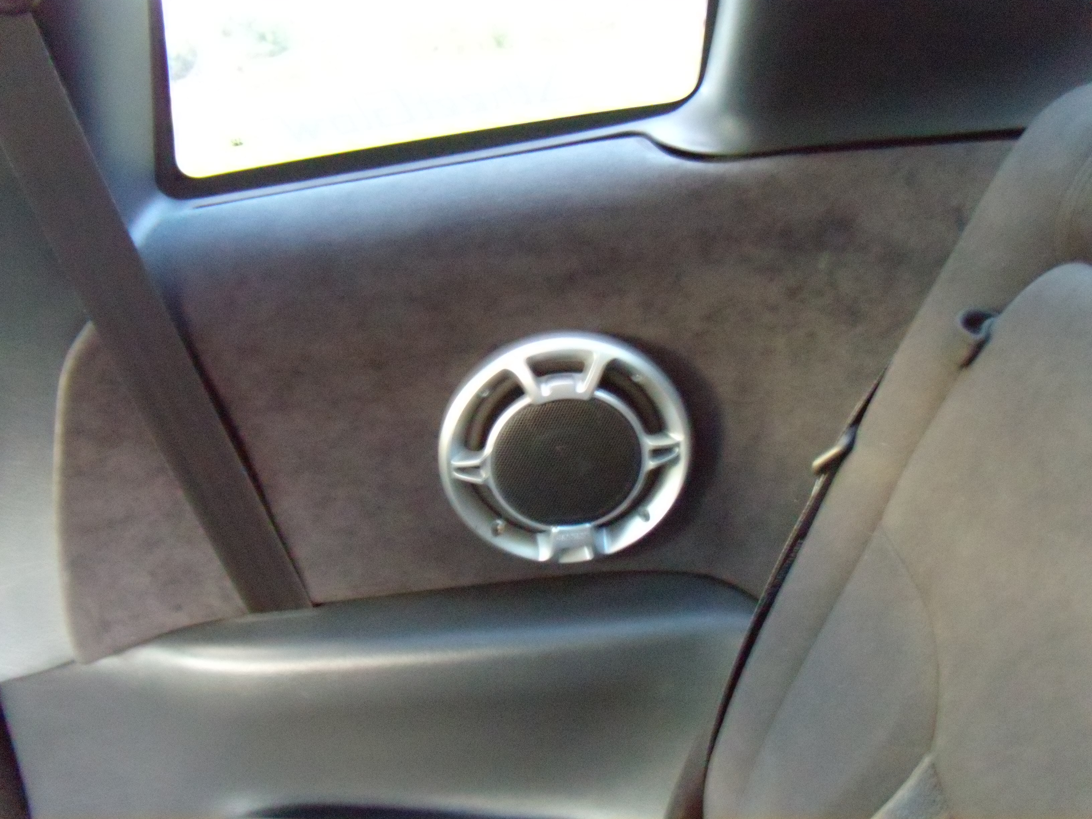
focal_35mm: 36
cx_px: 546
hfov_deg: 51.4
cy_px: 410
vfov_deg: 39.7
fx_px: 1136
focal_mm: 6.4
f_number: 3.6
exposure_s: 1/6
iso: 800
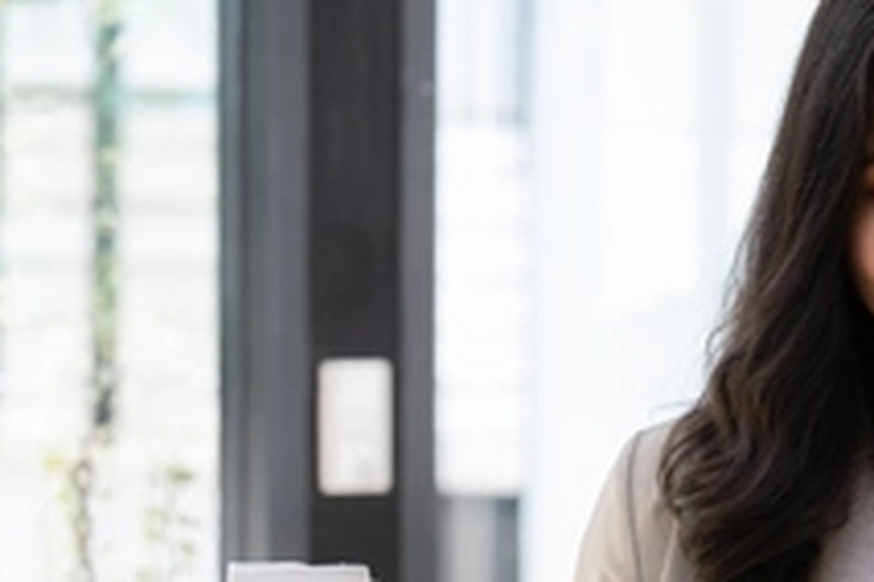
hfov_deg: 14.0
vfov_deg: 9.7
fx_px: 3423
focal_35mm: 141
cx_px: 1112
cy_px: 590
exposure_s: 1/100
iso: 200
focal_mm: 50
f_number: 2.8
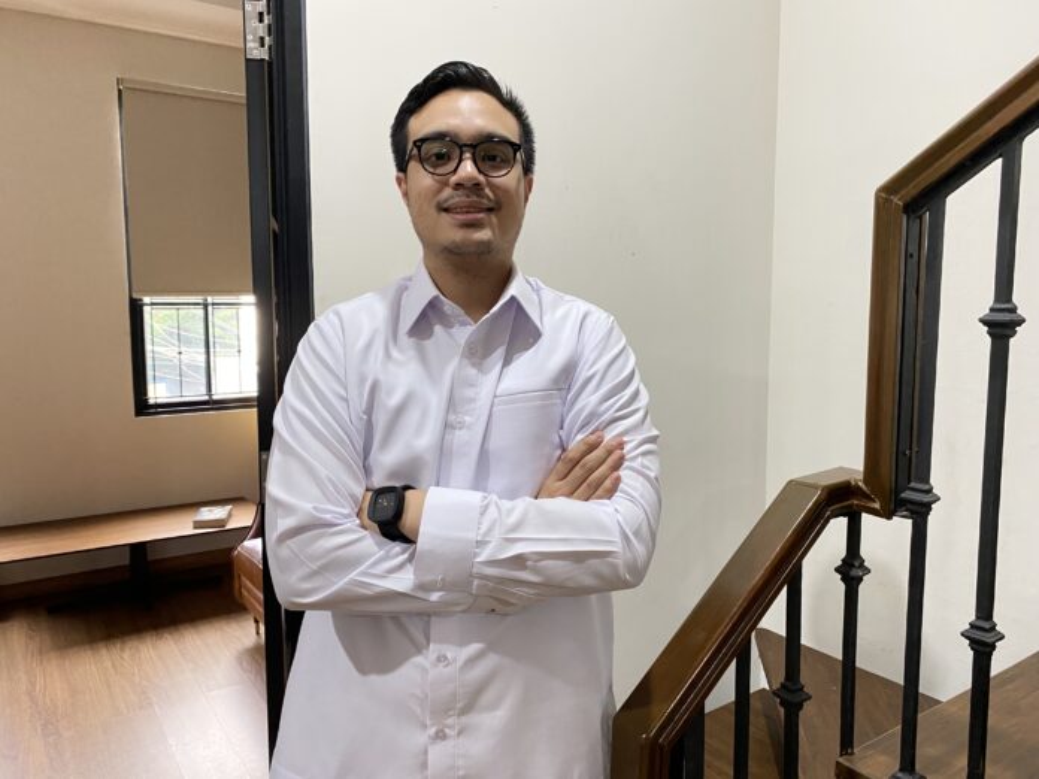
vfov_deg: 53.1
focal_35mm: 26
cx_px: 520
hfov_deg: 67.3
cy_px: 390
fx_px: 780
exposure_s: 1/33
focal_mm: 4.25
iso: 400
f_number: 1.8
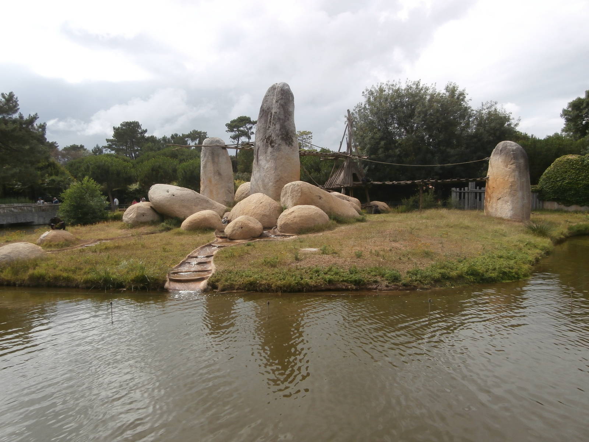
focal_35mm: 24
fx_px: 408
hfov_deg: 71.6
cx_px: 294
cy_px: 221
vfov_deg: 56.8
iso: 100
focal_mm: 4.2
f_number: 3
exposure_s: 1/1000
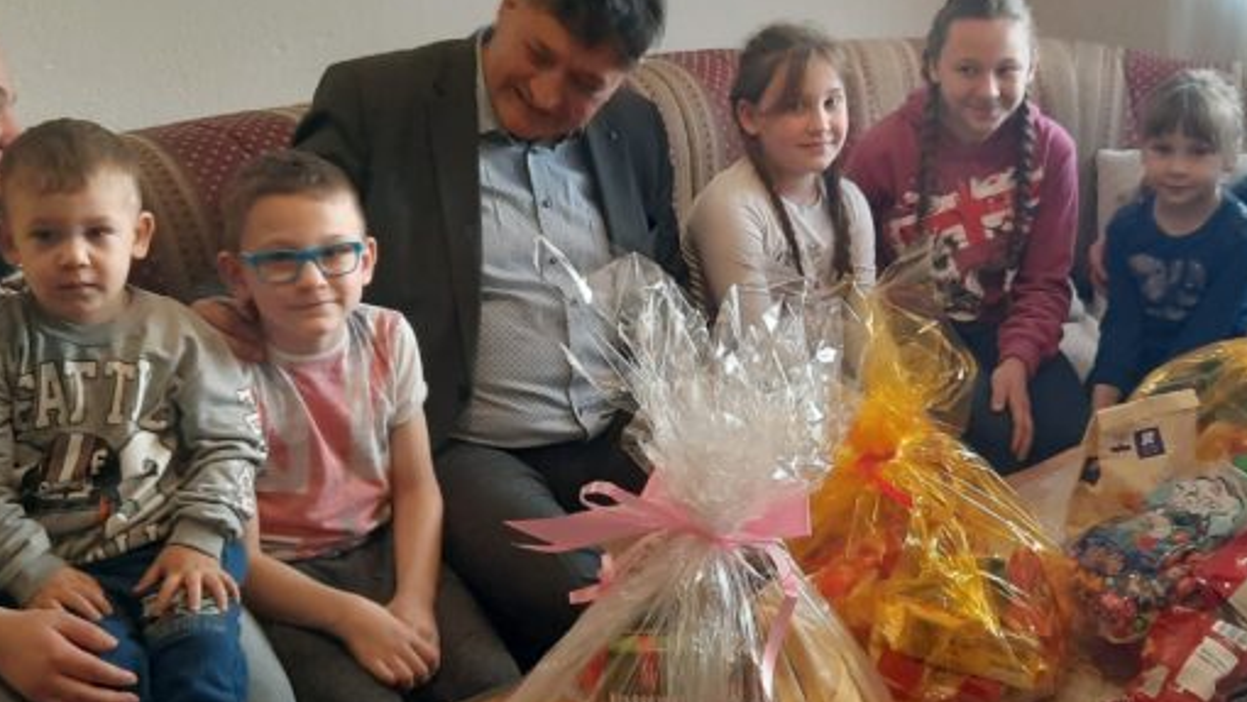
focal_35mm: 41
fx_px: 1356
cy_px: 362
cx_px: 726
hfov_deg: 49.2
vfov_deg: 29.0
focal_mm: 4.6
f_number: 2
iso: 320
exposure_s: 1/50
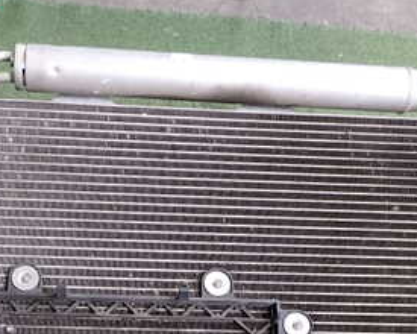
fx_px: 790
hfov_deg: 29.5
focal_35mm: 64
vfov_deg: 23.0
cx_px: 167
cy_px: 323
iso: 200
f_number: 2.3
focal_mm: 5.4
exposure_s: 1/30
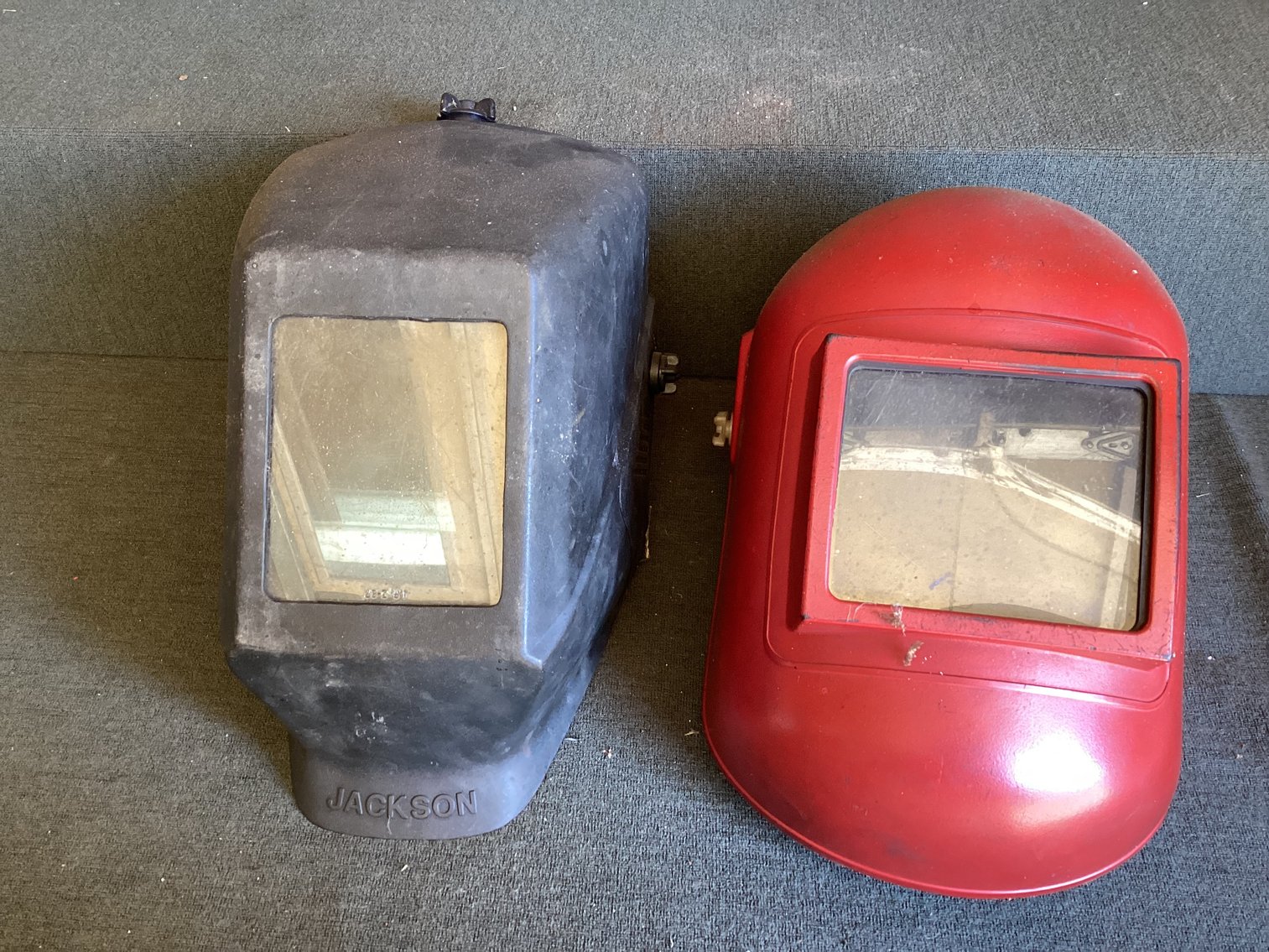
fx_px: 1137
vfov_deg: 45.4
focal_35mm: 31
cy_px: 476
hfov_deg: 58.3
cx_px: 634
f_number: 2.4
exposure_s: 1/50
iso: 160
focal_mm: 3.3
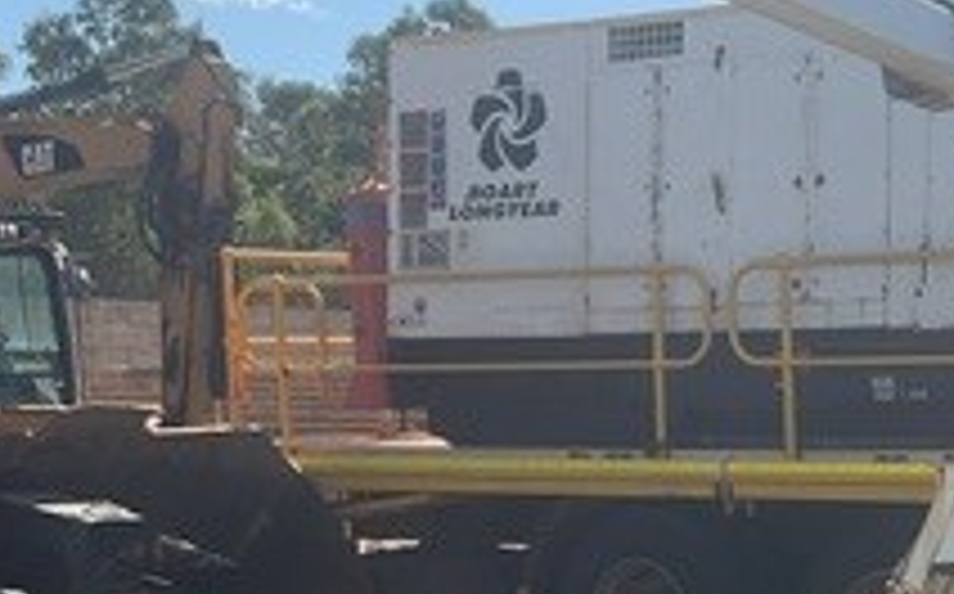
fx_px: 2415
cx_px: 878
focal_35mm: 93
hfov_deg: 21.8
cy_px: 626
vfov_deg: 13.8
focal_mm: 3
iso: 16
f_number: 1.8
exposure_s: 1/2141
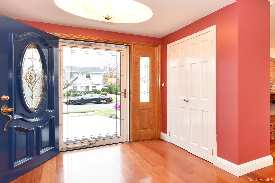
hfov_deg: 96.7
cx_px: 138
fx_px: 122
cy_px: 92
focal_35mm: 16
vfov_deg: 73.8
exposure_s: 1/60
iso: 2000
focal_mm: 16
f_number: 5.6
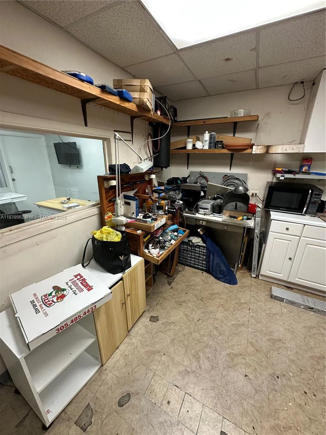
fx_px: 176
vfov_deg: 102.1
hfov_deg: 85.7
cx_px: 163
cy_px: 218
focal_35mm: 14
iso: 250
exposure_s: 1/60
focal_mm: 2.22
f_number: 2.2
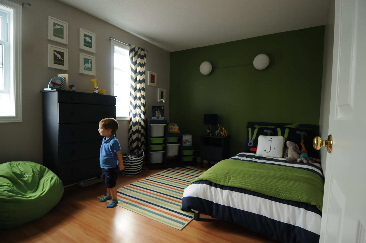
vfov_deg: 67.2
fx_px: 183
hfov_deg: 90.1
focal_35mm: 18
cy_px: 122
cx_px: 183
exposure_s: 1/30
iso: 900
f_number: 4
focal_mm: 12
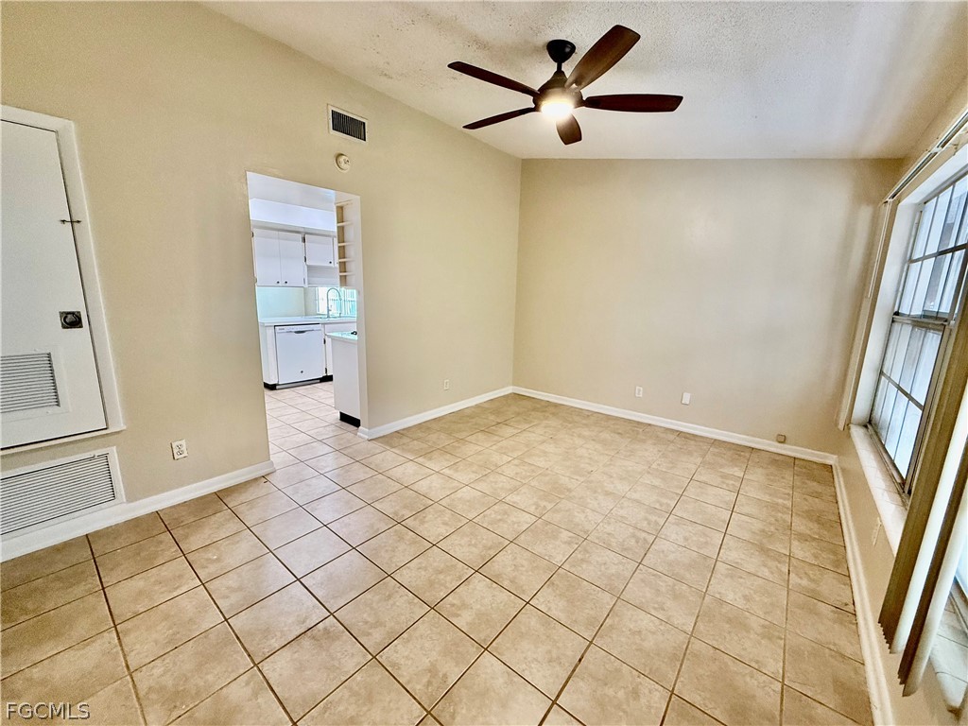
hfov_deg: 102.1
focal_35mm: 14
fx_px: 391
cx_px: 484
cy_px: 363
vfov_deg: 85.7
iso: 250
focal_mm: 2.22
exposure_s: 1/120
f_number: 2.2
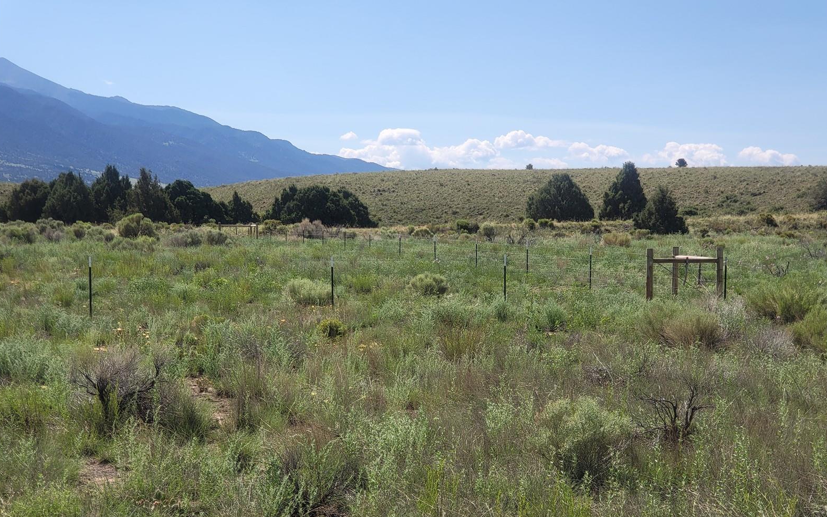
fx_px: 1262
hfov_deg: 36.3
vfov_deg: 23.1
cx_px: 414
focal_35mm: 56
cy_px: 298
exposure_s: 1/1044
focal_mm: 6
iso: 25
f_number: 2.4
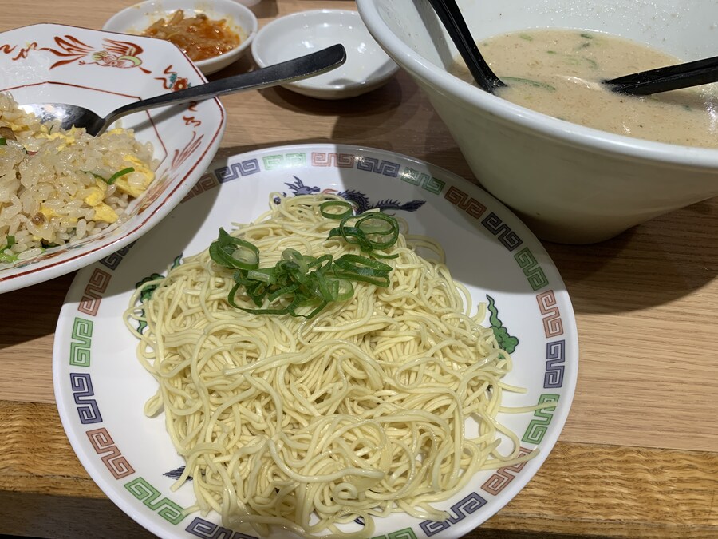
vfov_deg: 53.1
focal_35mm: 26
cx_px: 359
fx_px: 539
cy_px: 270
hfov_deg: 67.3
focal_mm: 4.25
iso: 64
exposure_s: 1/100
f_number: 1.8
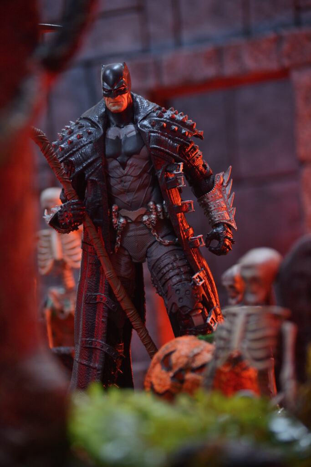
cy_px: 234
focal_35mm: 128
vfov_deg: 16.1
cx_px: 156
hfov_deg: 10.8
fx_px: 1652
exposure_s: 1.6
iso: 100
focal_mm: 85
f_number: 6.3
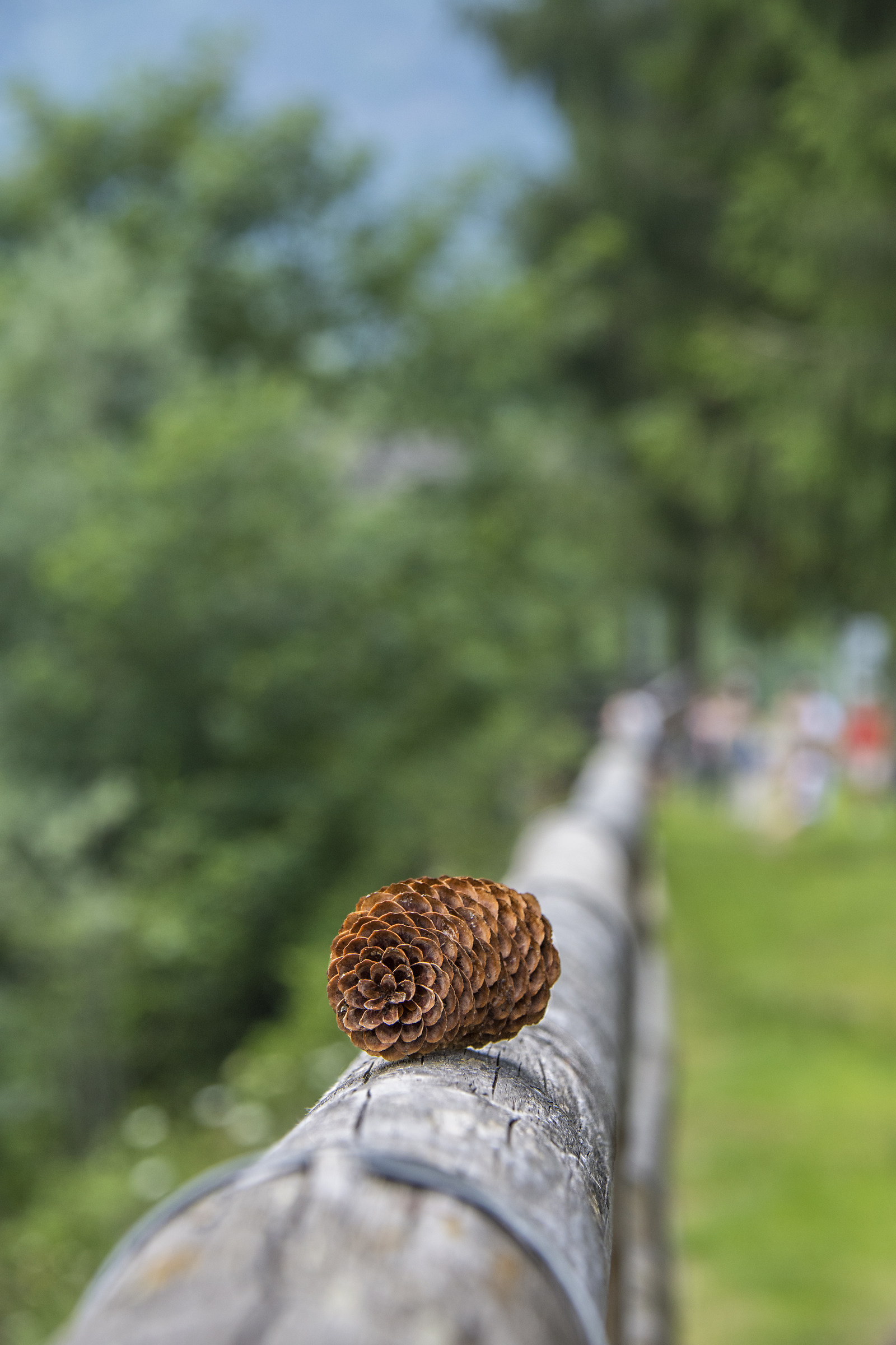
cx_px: 448
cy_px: 672
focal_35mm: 180
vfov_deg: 11.4
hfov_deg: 7.6
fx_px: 6719
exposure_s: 1/125
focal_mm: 120
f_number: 9
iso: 800
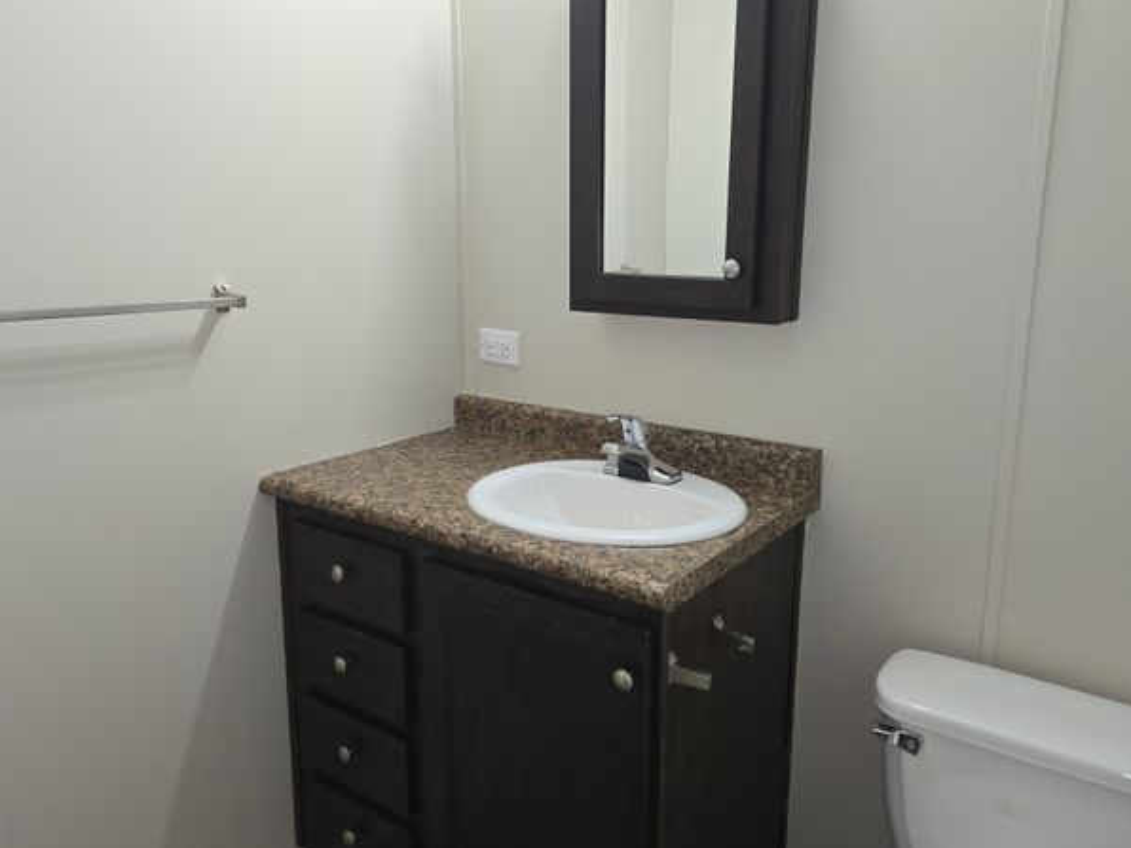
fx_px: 882
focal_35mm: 27
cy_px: 401
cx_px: 602
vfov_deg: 51.3
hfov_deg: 65.3
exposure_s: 1/60
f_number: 1.8
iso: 80
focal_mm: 5.4
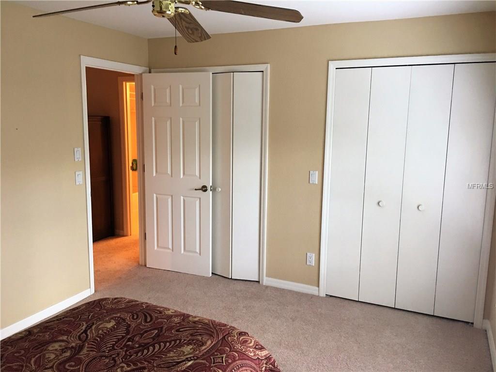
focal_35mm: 29
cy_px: 186
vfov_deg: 48.2
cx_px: 248
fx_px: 416
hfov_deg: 61.7
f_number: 2.2
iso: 64
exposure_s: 1/15
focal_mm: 4.15
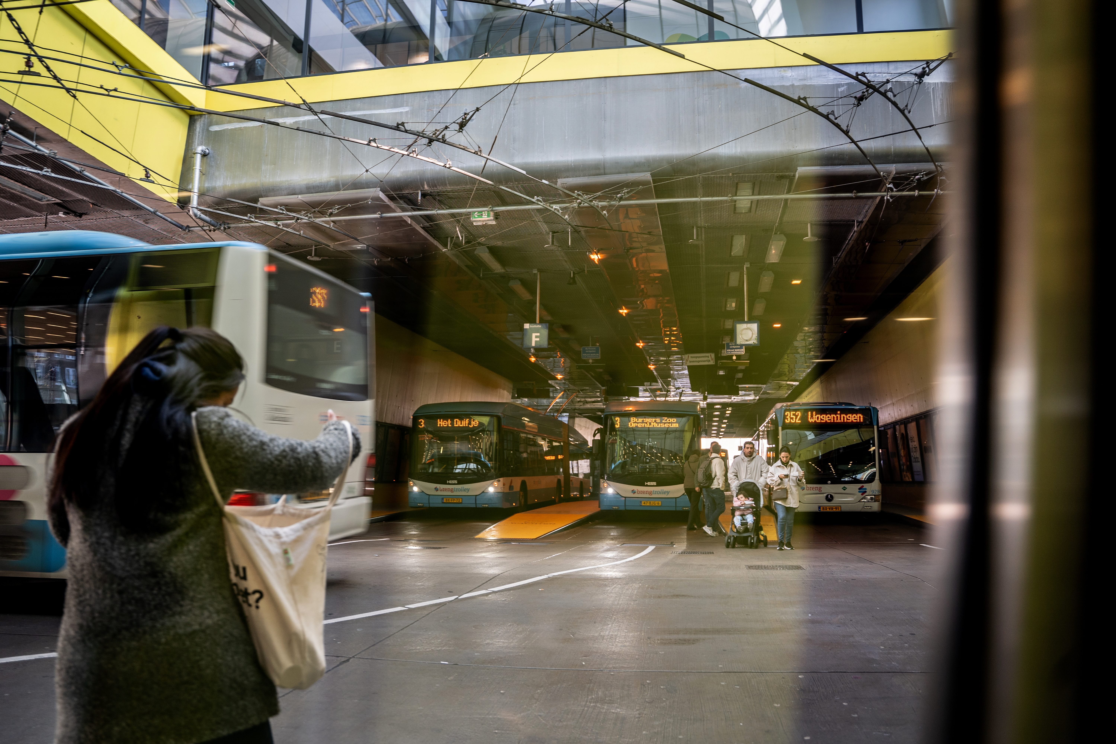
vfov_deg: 53.1
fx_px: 744
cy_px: 372
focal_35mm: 24
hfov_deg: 73.7
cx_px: 558
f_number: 2.8
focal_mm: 24
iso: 100
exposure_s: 1/60
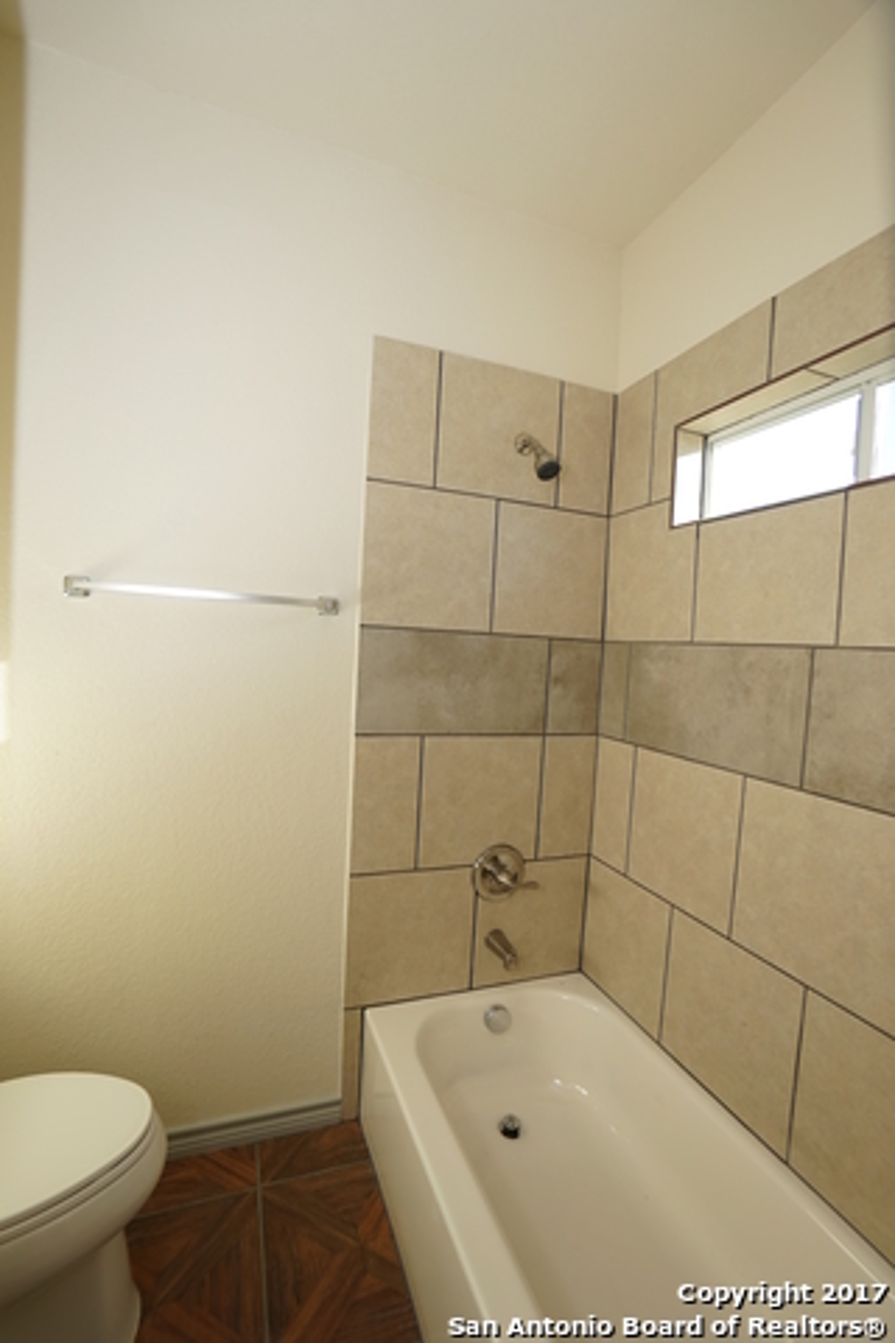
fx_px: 559
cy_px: 672
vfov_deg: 100.4
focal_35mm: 15
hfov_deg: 77.3
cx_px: 448
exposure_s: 1/60
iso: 100
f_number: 4
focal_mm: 10
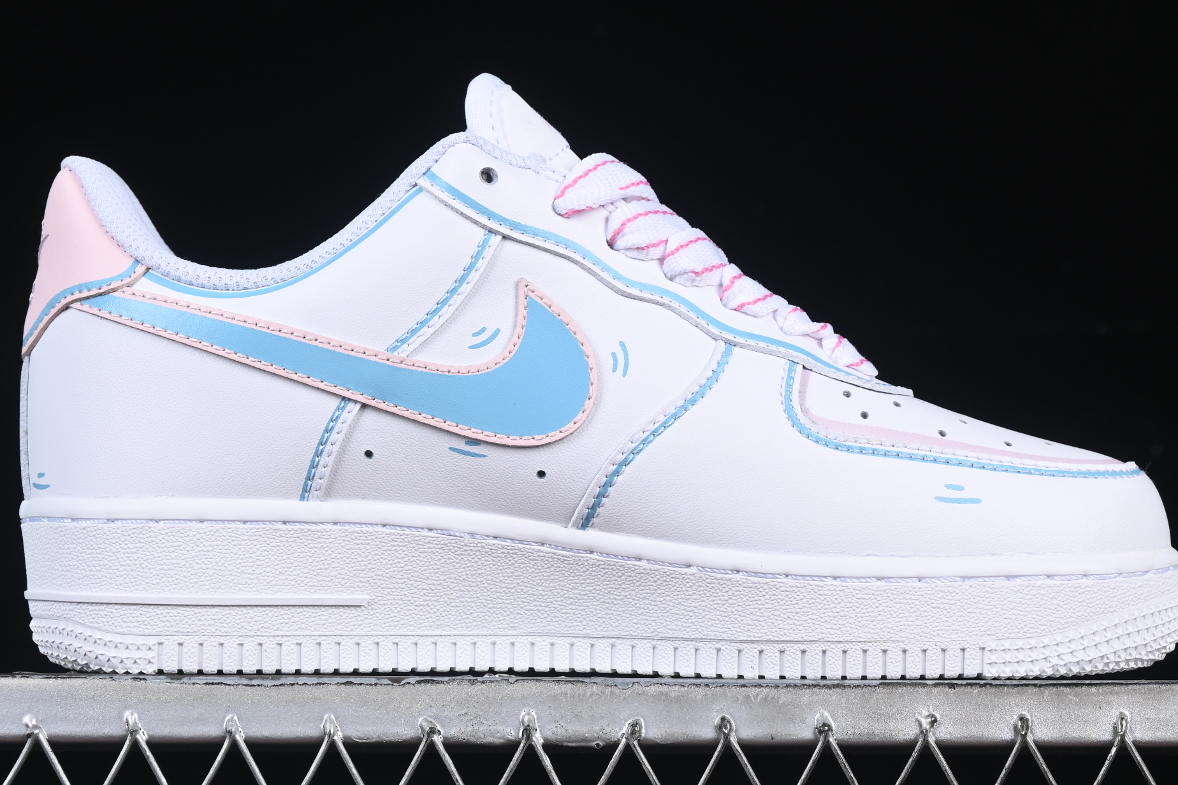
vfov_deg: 12.1
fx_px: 3697
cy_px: 311
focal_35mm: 113
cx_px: 586
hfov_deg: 18.1
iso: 160
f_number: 8
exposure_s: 1/100
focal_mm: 50
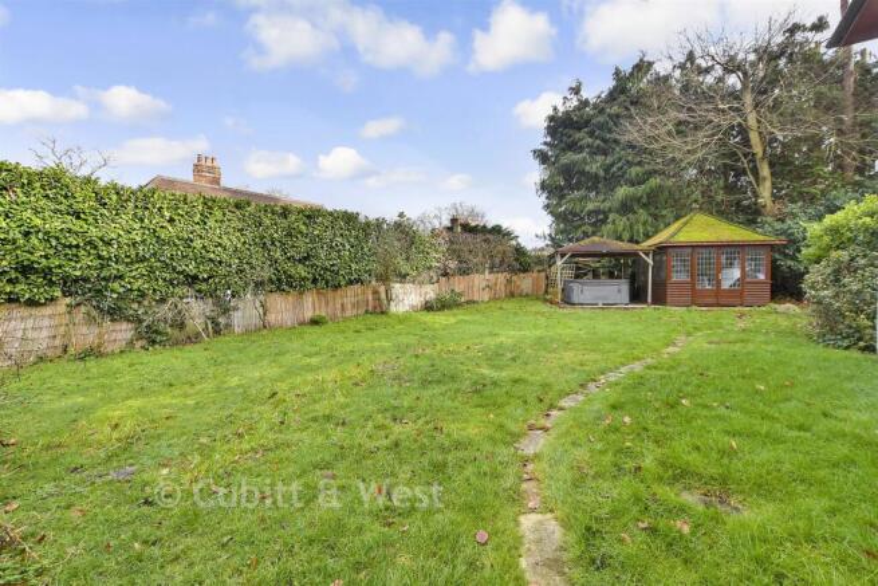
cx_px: 439
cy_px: 293
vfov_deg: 77.4
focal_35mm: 15
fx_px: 366
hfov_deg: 100.4
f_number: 8
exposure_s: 1/100
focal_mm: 10
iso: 160
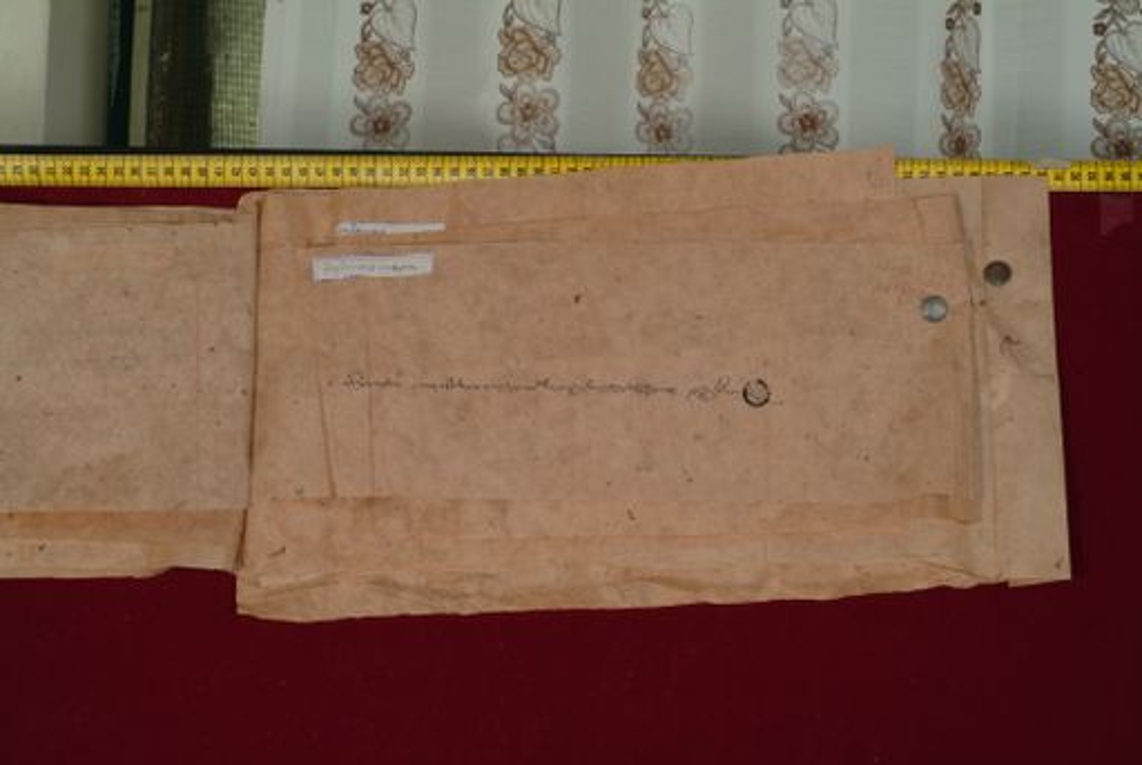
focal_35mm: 88
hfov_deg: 23.0
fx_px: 2811
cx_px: 571
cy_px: 382
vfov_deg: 15.5
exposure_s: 1/20
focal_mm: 59
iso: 160
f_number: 13
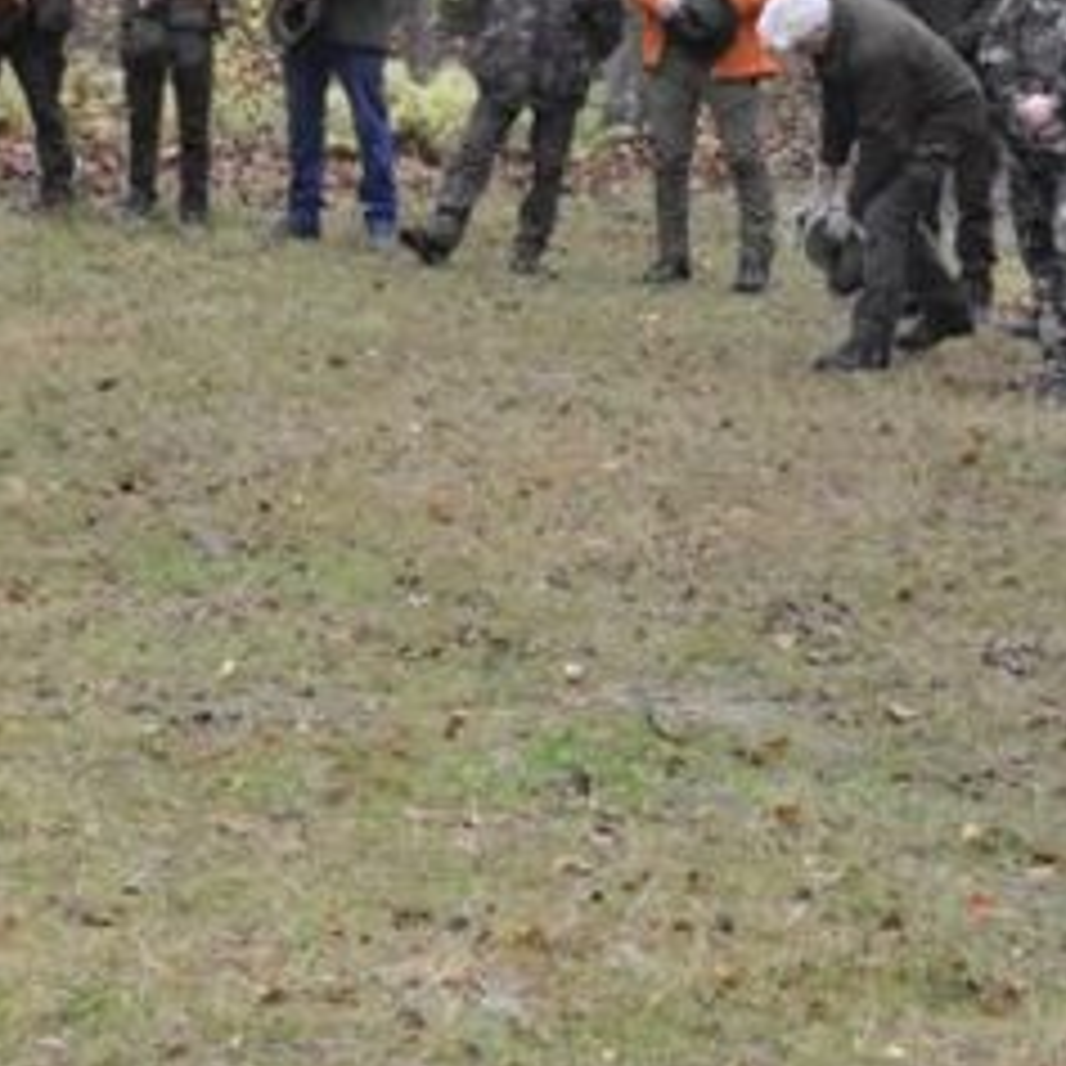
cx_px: 139
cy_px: -45
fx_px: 4599
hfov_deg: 13.1
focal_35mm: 132
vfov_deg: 13.0
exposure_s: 1/60
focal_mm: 32
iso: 800
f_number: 4.2
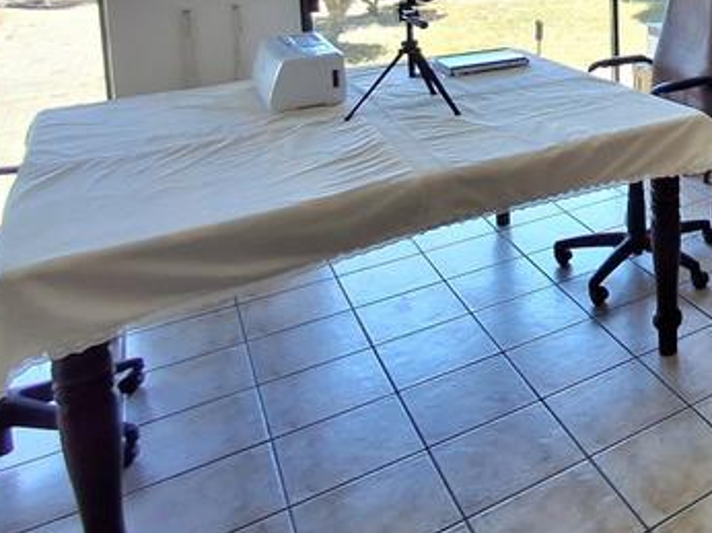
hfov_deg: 40.1
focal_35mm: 37
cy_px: -14
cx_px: 794
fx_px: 761
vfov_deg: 34.7
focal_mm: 1.64
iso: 40
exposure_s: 1/238
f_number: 2.2
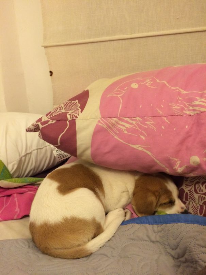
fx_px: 230
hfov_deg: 48.3
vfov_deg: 61.6
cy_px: 138
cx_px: 103
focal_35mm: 29
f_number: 2.2
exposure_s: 1/24
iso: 320
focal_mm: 4.15
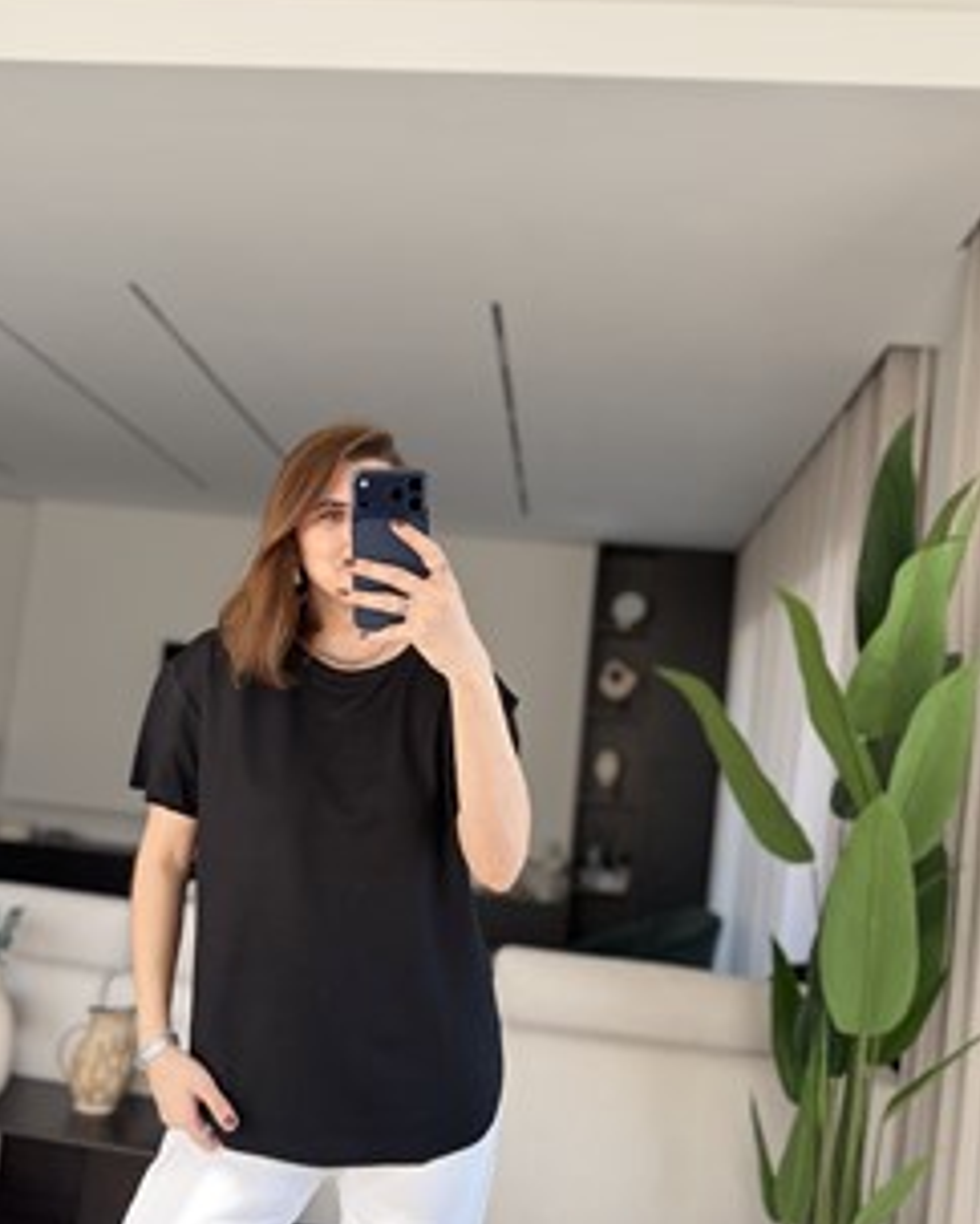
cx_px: 417
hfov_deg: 45.7
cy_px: 683
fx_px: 1159
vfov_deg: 55.5
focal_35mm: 32
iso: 160
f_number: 1.78
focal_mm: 6.76
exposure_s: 1/172
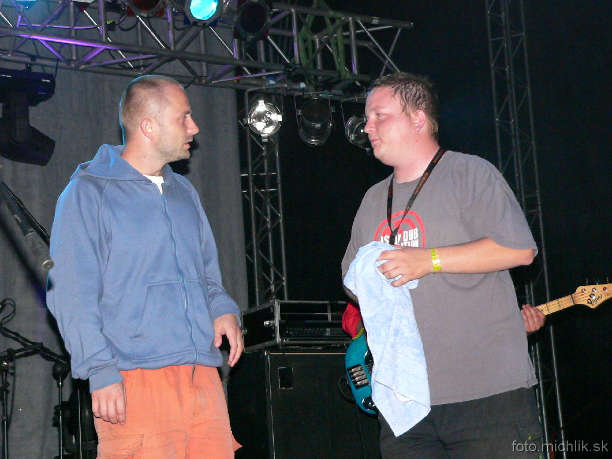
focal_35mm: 80
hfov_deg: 24.4
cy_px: 230
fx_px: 1414
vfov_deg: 18.4
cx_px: 306
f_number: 2.8
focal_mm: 13.3
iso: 400
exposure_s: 1/200
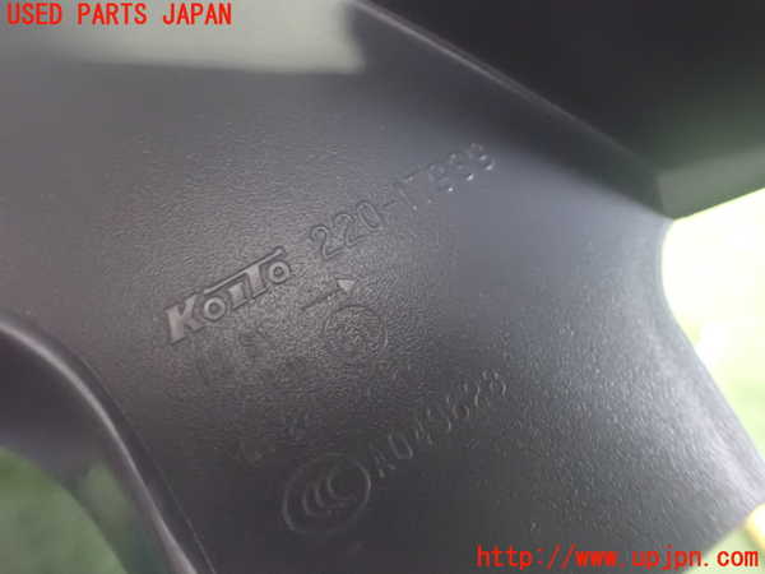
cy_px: 287
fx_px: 663
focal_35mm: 30
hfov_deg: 60.0
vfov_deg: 46.8
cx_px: 382
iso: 1600
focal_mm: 5.4
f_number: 2.3
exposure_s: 1/25
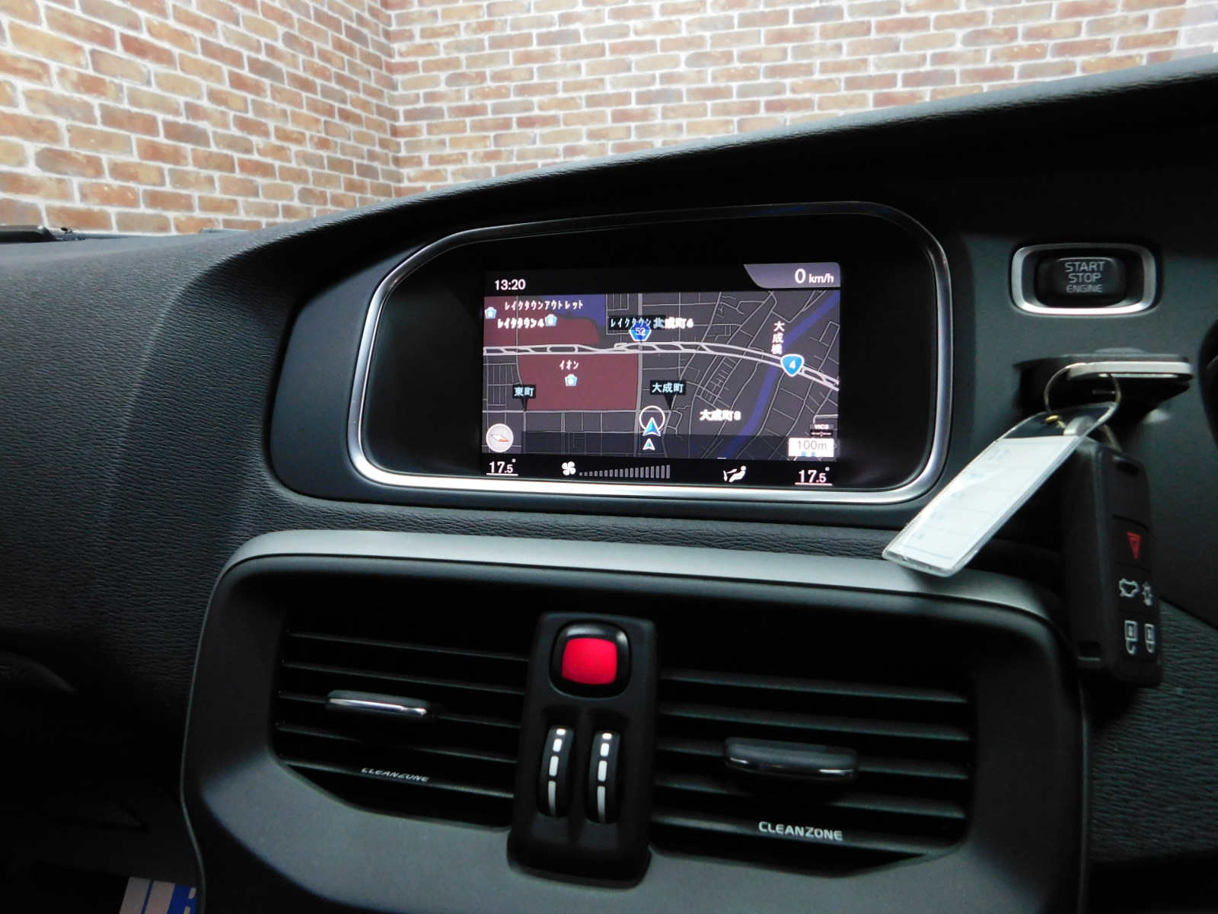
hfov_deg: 73.9
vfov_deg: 58.9
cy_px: 457
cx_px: 609
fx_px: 809
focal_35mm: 23
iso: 400
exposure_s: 1/30
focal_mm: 4
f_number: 3
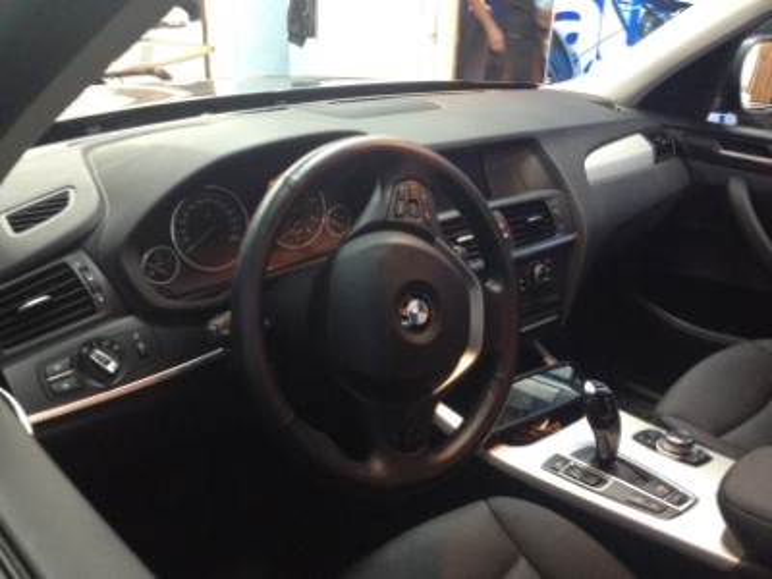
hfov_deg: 52.6
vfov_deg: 40.7
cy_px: 290
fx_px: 781
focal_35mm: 35
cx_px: 386
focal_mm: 4.28
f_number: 2.4
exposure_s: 1/15
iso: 320
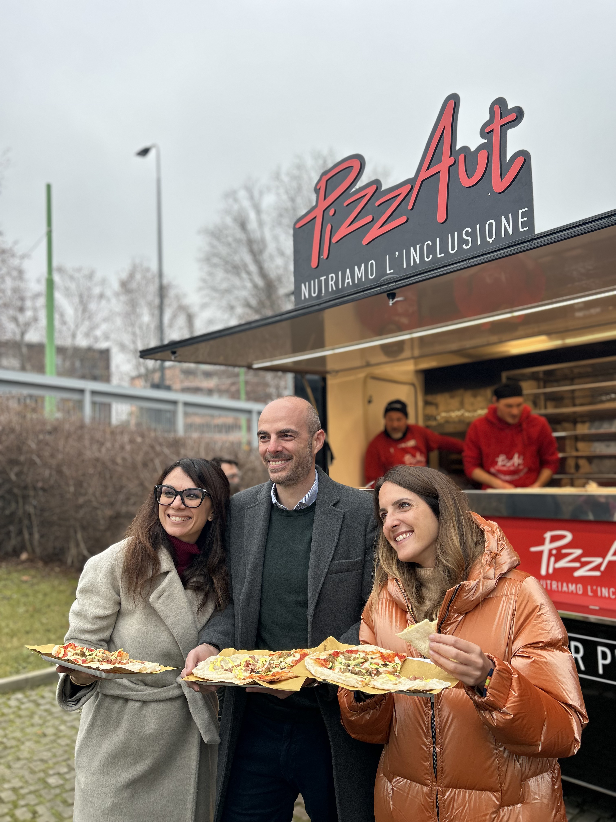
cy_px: 411
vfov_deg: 67.3
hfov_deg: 53.1
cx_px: 308
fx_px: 617
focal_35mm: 26
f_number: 1.5
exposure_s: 1/402
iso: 50
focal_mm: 5.7
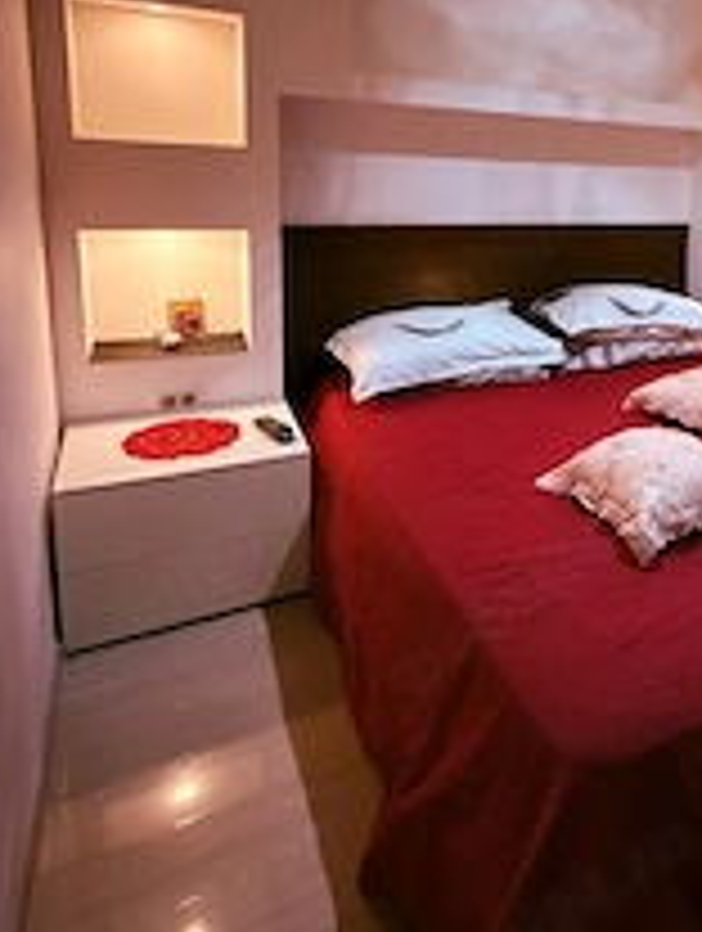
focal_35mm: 27
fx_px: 728
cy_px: 284
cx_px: 634
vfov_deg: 63.0
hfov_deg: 46.4
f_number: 2.2
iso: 1000
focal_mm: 2.22
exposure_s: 1/50
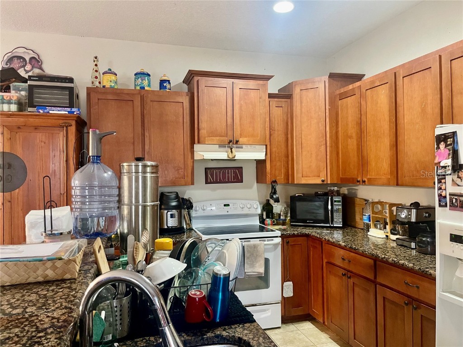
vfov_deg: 53.1
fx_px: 348
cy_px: 174
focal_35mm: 26
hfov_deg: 67.3
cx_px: 232
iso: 320
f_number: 1.6
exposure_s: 1/60
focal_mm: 4.2
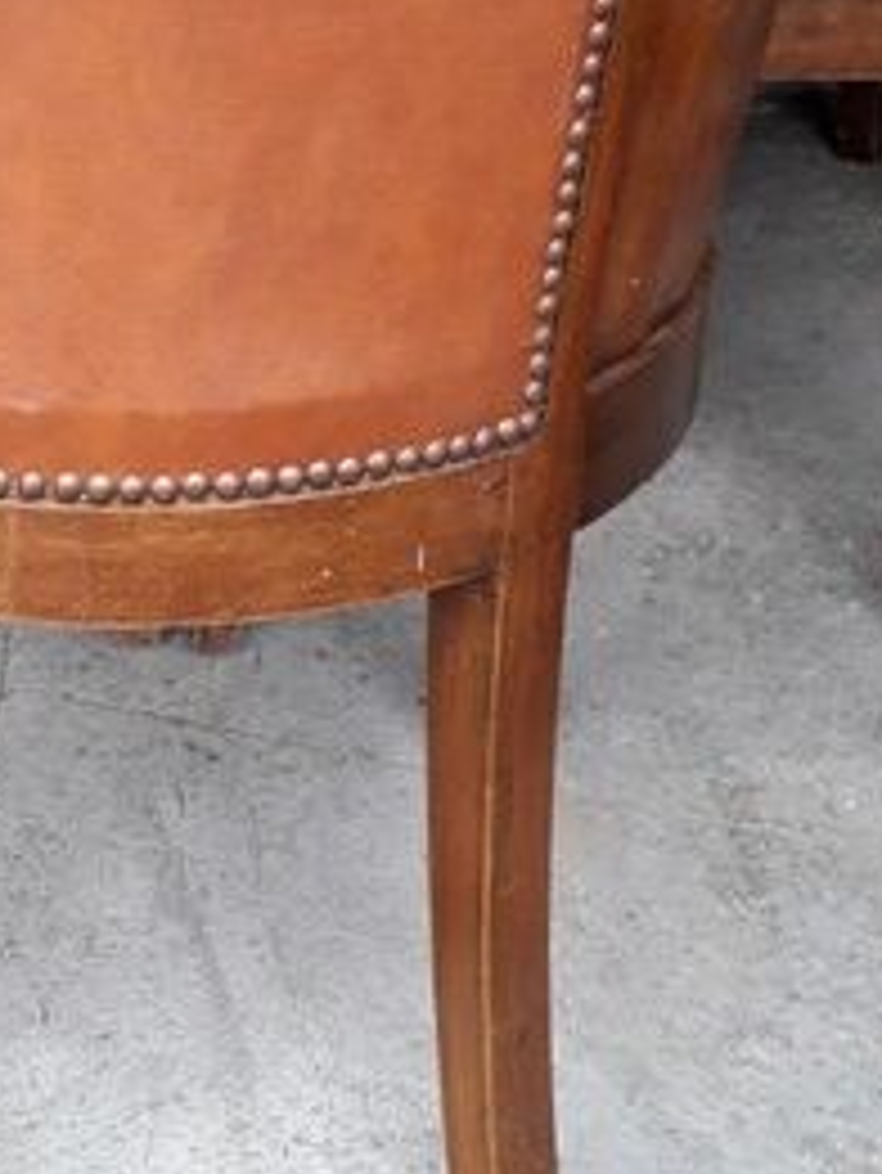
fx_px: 2105
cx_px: 50
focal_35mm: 62
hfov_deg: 22.9
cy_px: 225
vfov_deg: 30.4
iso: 80
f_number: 1.9
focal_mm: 3.6
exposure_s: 1/50
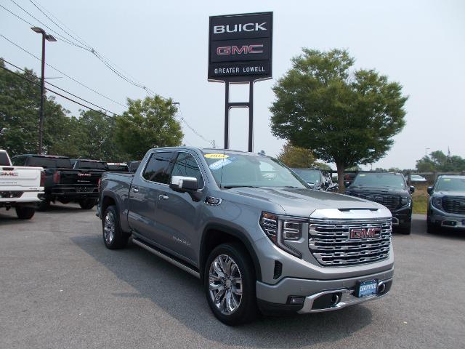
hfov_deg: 67.3
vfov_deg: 53.1
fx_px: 349
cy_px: 174
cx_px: 232
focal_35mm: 26
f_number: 8
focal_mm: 4.6
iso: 80
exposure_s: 1/160
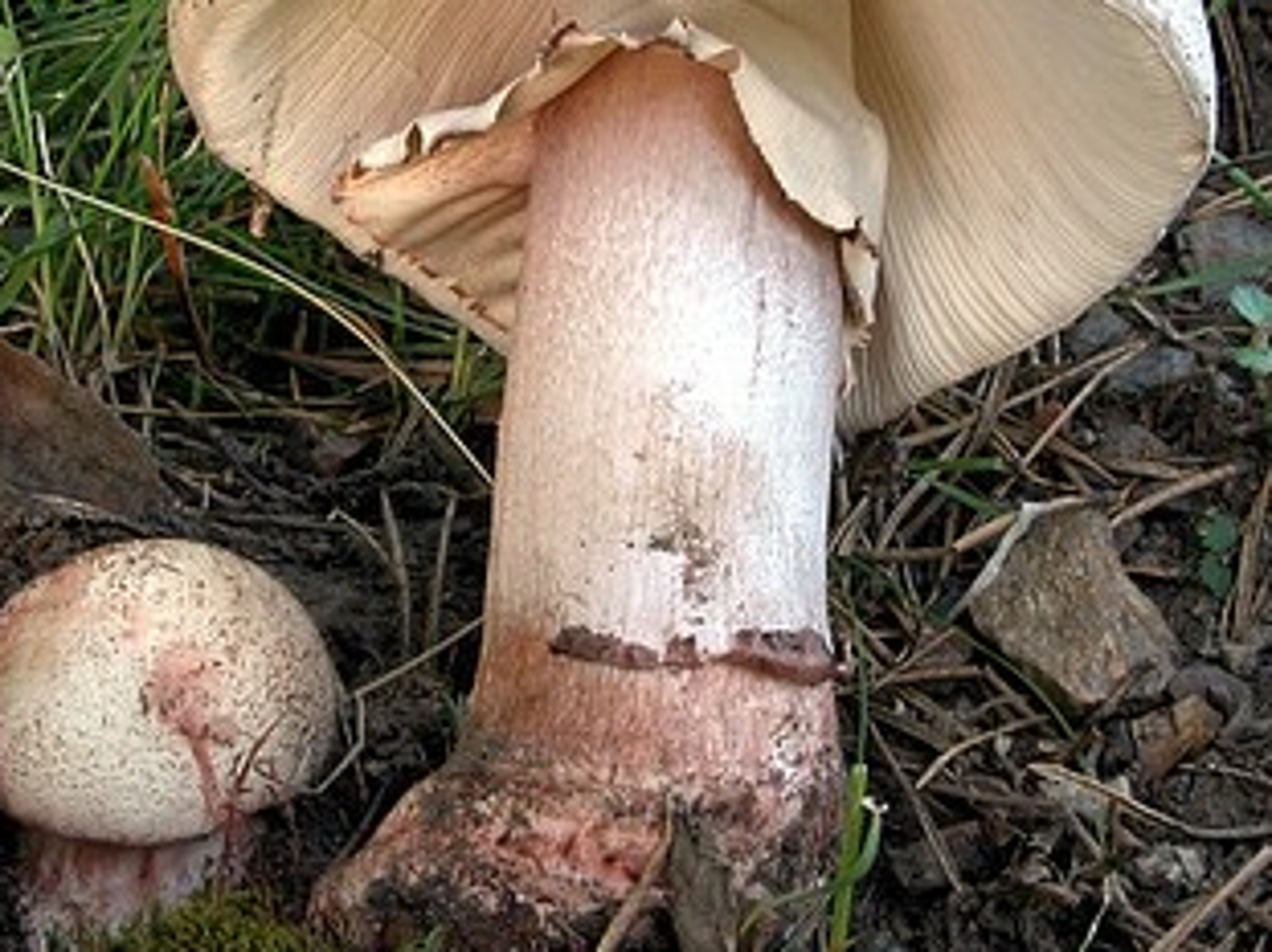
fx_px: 4114
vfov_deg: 13.2
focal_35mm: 112
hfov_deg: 17.6
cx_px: 536
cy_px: 355
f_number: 7.9
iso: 100
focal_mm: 14.7
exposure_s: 1/16.3
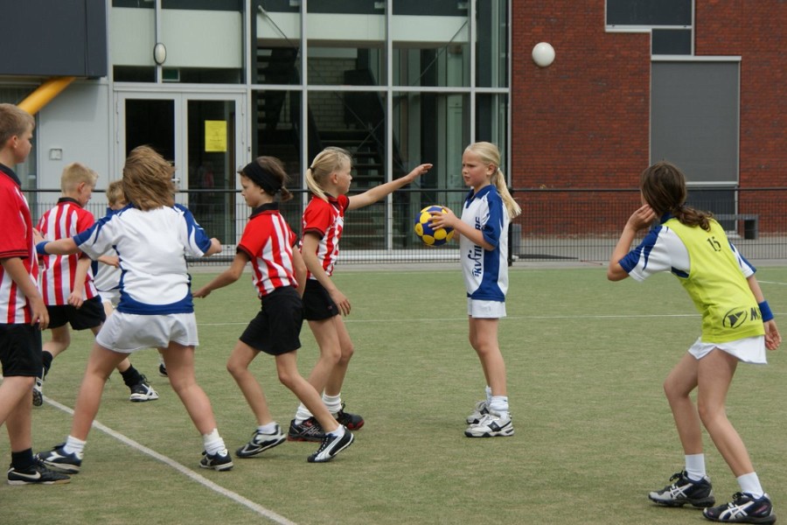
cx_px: 394
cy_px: 262
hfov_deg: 19.5
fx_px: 2295
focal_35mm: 105
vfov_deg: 13.0
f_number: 5.6
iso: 100
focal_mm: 70
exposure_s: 1/500
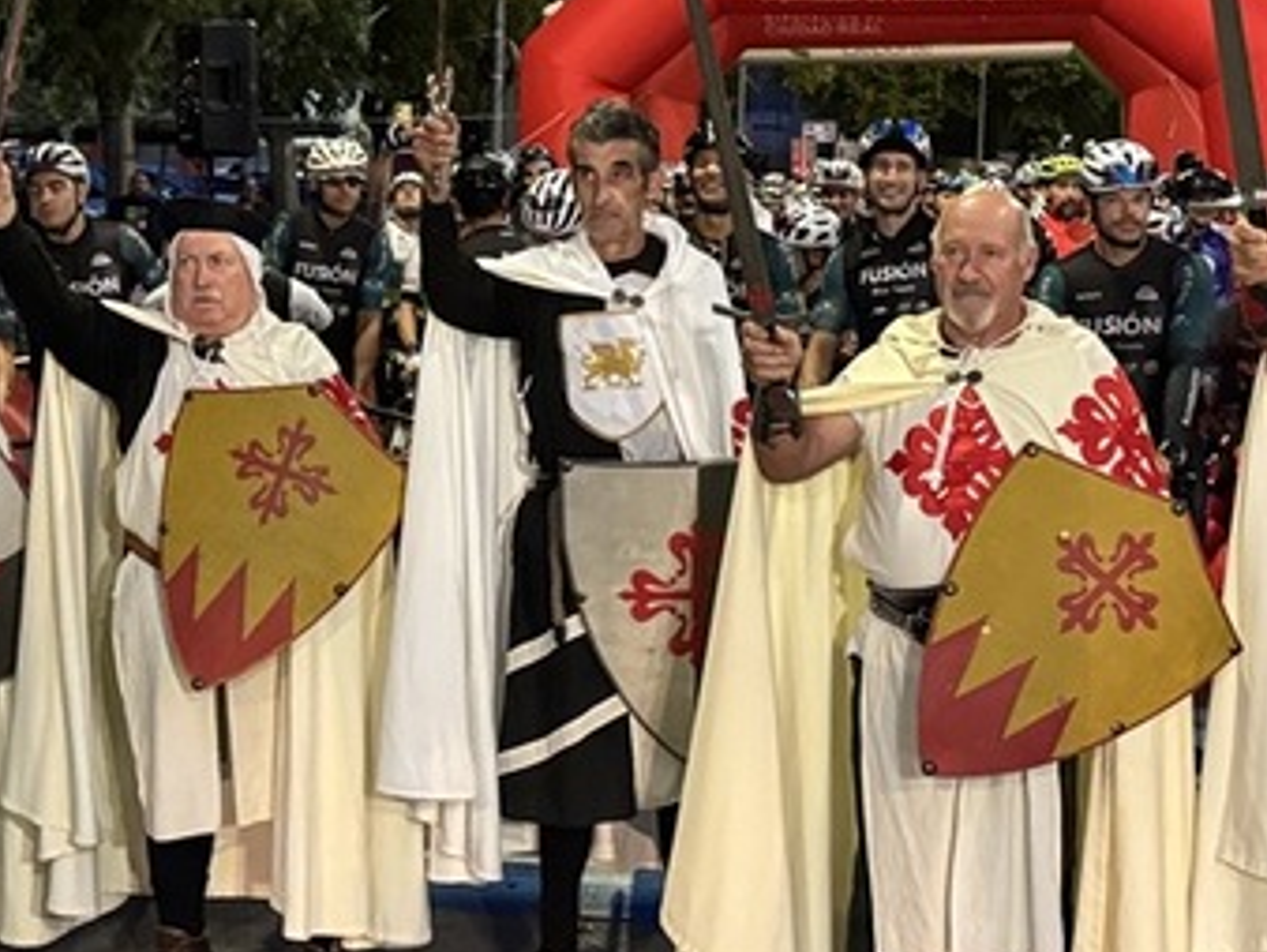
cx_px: 517
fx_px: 2601
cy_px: 281
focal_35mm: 71
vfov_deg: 20.6
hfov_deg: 27.3
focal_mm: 6.76
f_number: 1.78
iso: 1250
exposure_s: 1/25
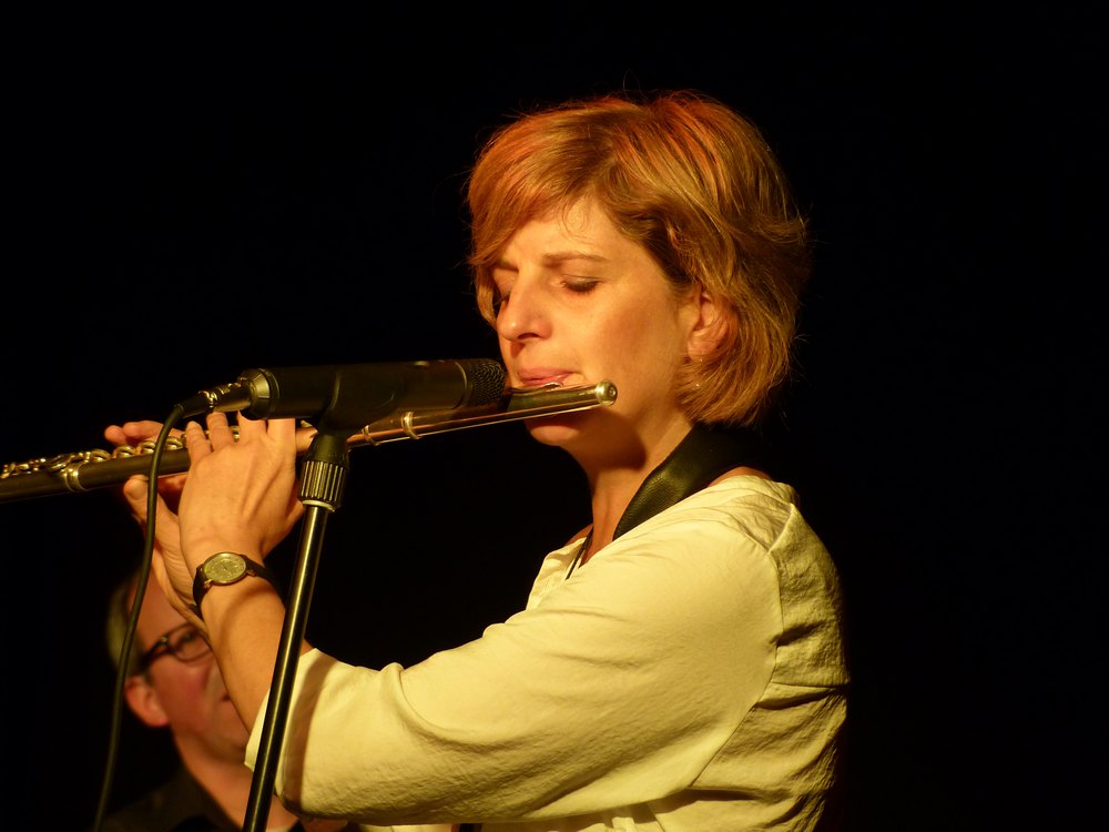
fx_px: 6632
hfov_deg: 9.6
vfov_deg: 7.2
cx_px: 554
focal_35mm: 207
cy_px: 416
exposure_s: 1/80
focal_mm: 37.3
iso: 250
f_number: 2.8
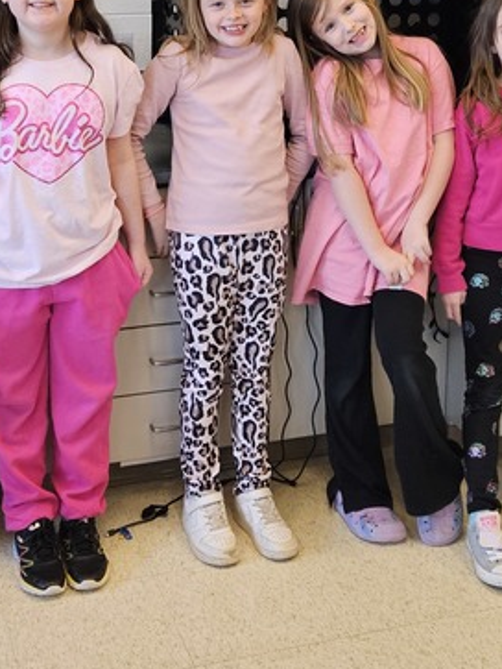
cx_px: 245
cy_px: 120
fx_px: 1255
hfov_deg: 22.6
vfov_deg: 29.0
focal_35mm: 65
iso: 400
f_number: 1.8
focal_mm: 5.4
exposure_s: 1/120
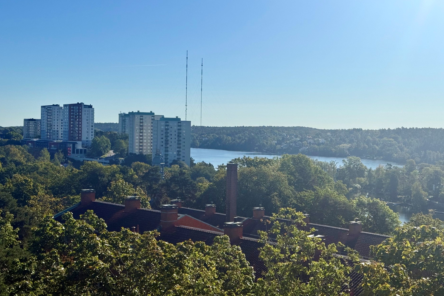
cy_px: 151
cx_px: 216
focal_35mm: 54
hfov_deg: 36.9
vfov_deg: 25.1
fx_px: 666
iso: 64
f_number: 1.78
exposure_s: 1/11364
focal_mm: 6.76
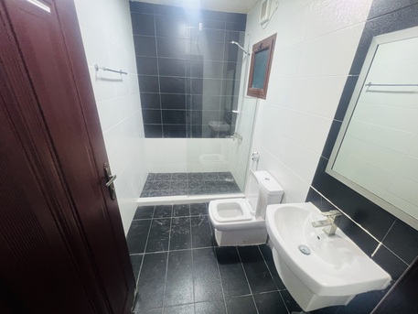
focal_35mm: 13
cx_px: 209
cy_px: 157
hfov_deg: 106.2
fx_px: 157
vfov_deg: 89.9
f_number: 1.8
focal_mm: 1.57
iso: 160
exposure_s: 1/50
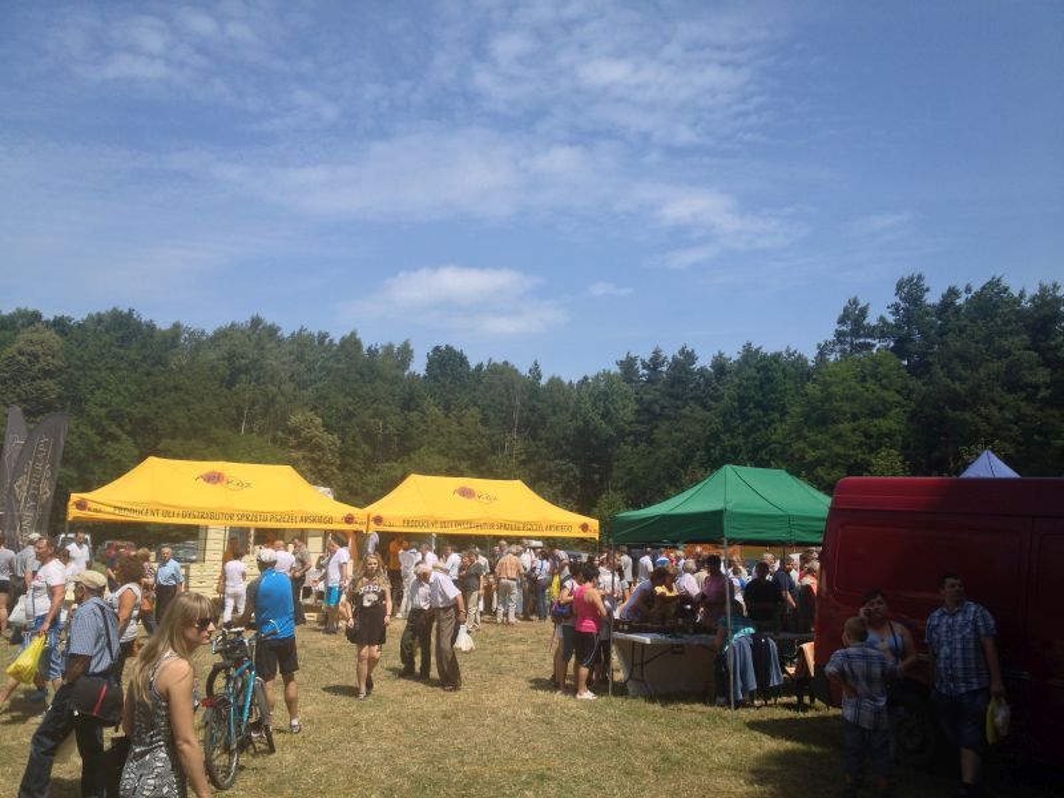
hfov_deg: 52.6
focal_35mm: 35
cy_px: 399
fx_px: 1076
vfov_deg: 40.7
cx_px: 532
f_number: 2.4
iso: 50
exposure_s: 1/1453
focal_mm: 4.28
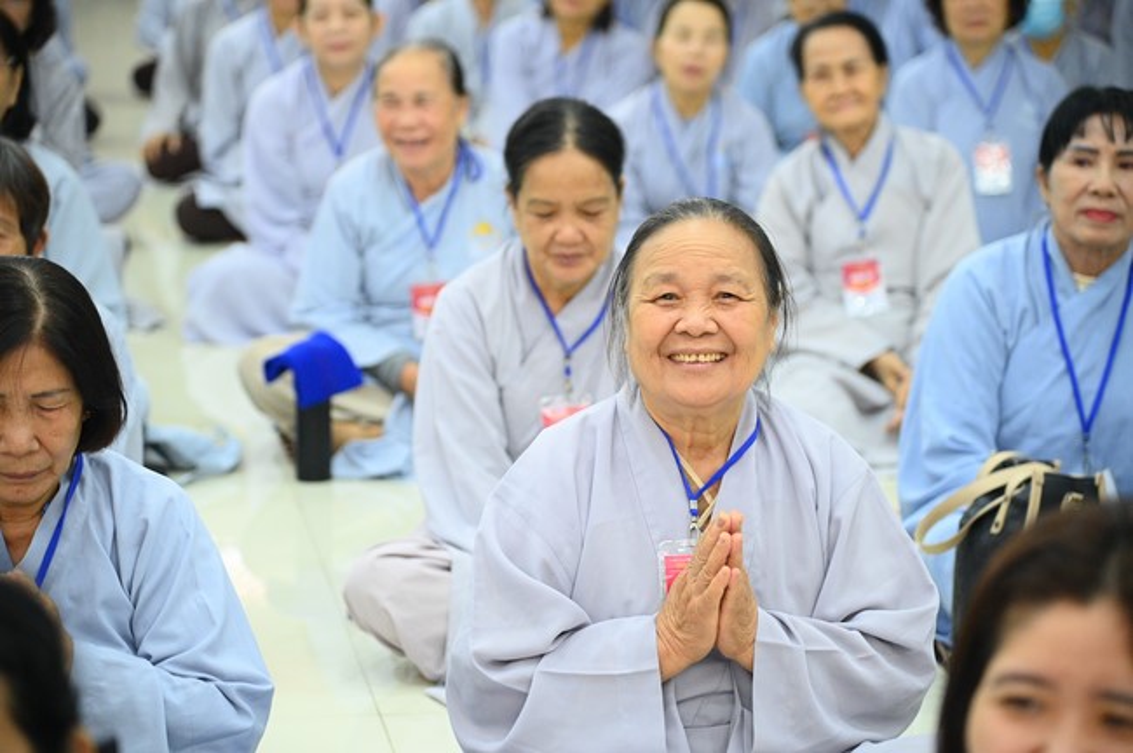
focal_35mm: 120
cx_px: 566
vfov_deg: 11.4
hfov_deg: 17.1
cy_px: 376
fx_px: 3773
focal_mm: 120
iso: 6400
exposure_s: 1/160
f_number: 4
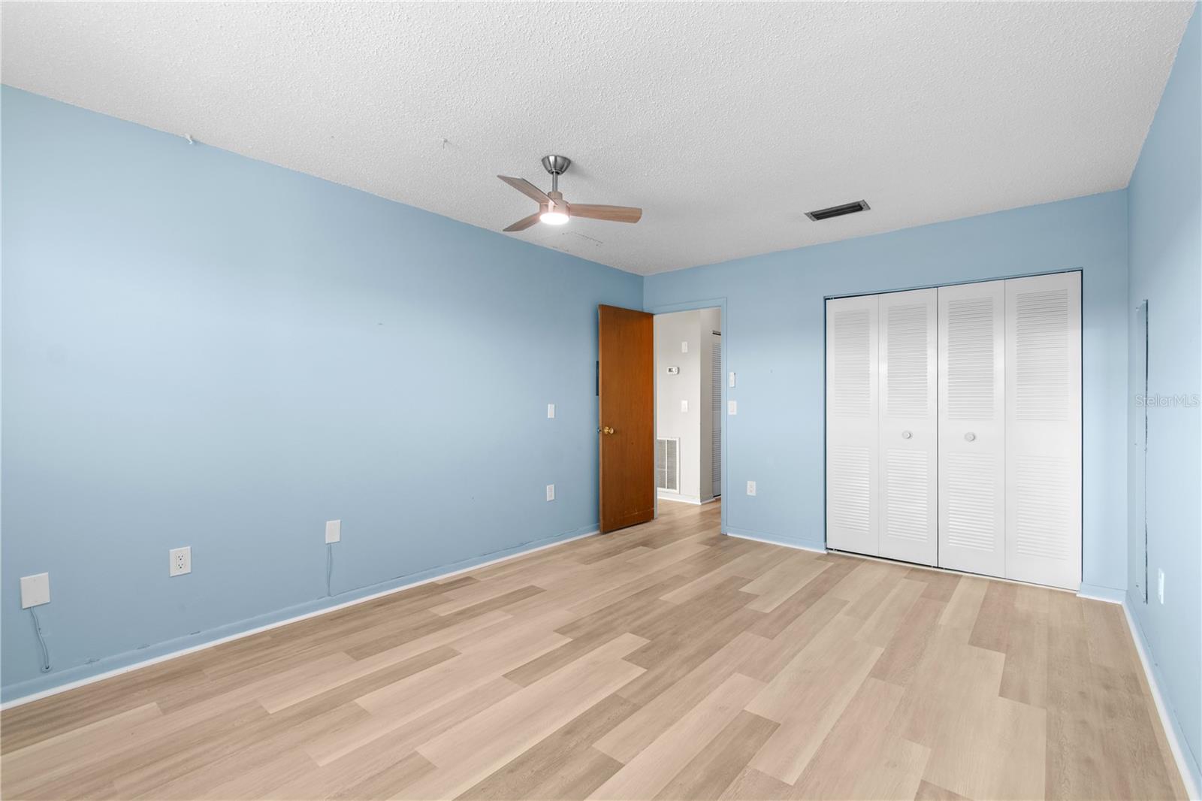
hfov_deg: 100.4
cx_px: 601
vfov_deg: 77.3
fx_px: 501
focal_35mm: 15
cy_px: 400
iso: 100
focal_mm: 10
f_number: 7.1
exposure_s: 4
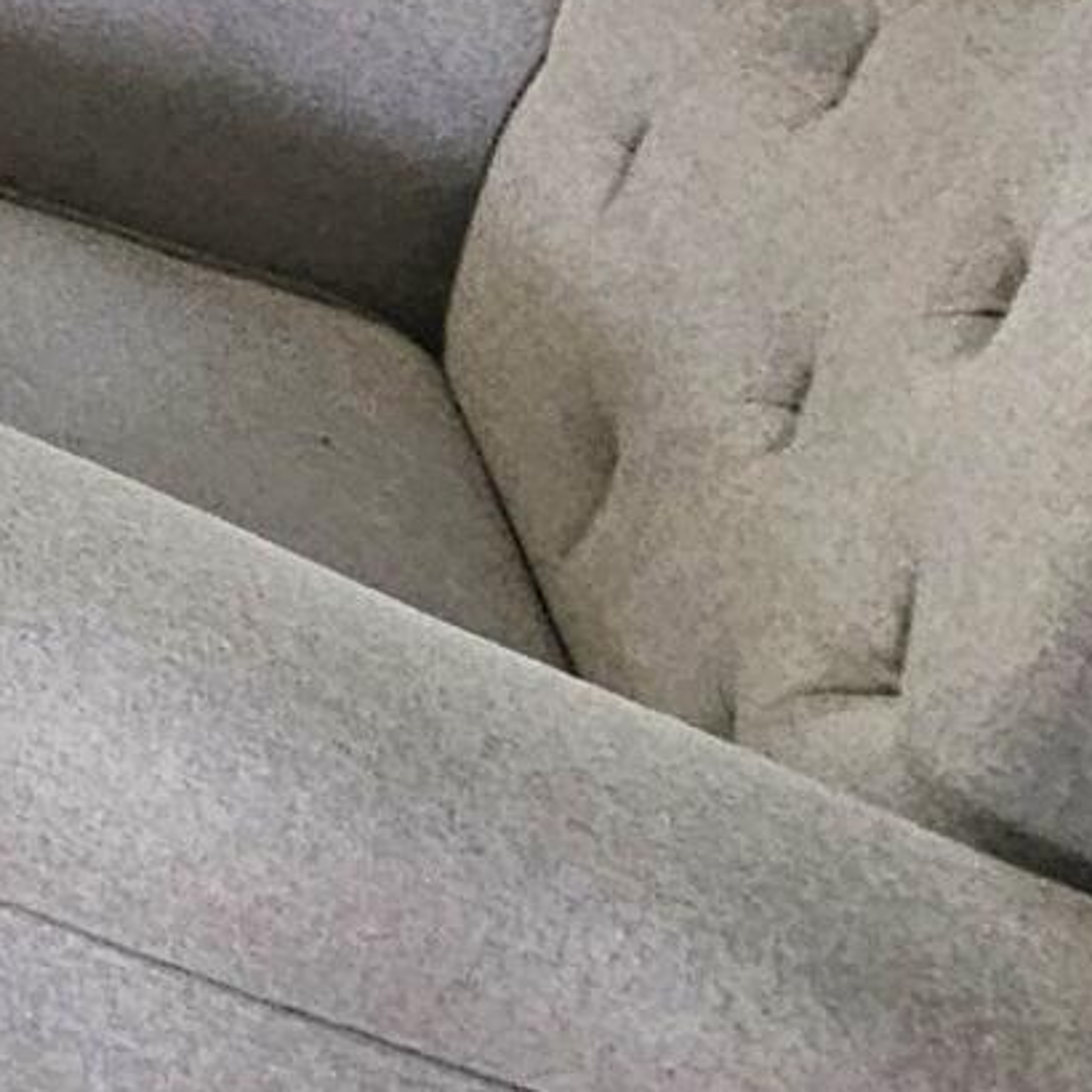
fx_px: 2998
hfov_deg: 12.2
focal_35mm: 84
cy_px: -1726
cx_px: -1998
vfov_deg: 13.3
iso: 200
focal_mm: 2.2
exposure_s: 1/60.2
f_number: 2.2
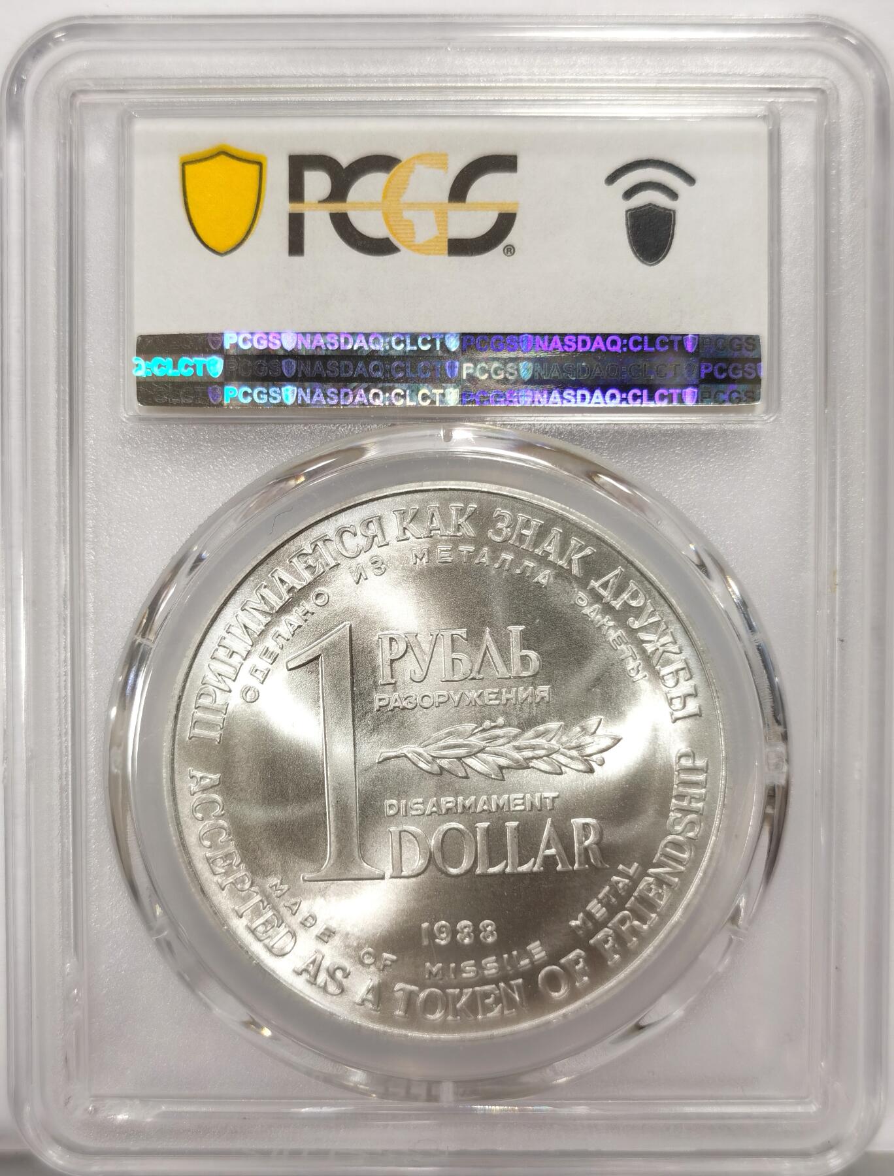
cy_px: 588
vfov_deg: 35.4
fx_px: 1844
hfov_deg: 27.3
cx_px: 447
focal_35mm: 54
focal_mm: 5.56
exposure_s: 1/100
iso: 100
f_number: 16
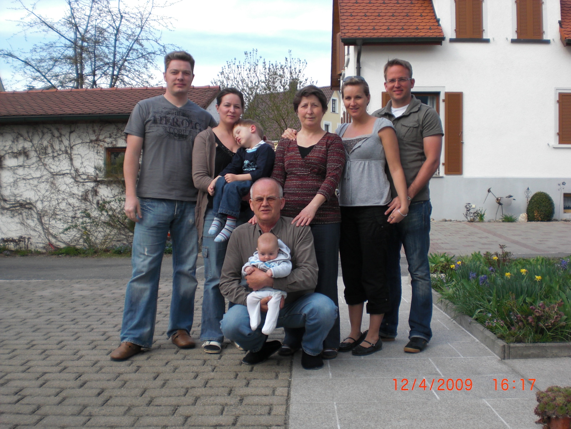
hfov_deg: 49.0
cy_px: 214
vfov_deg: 37.7
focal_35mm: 38
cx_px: 286
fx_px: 627
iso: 64
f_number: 3.1
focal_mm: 6.3
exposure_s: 1/320
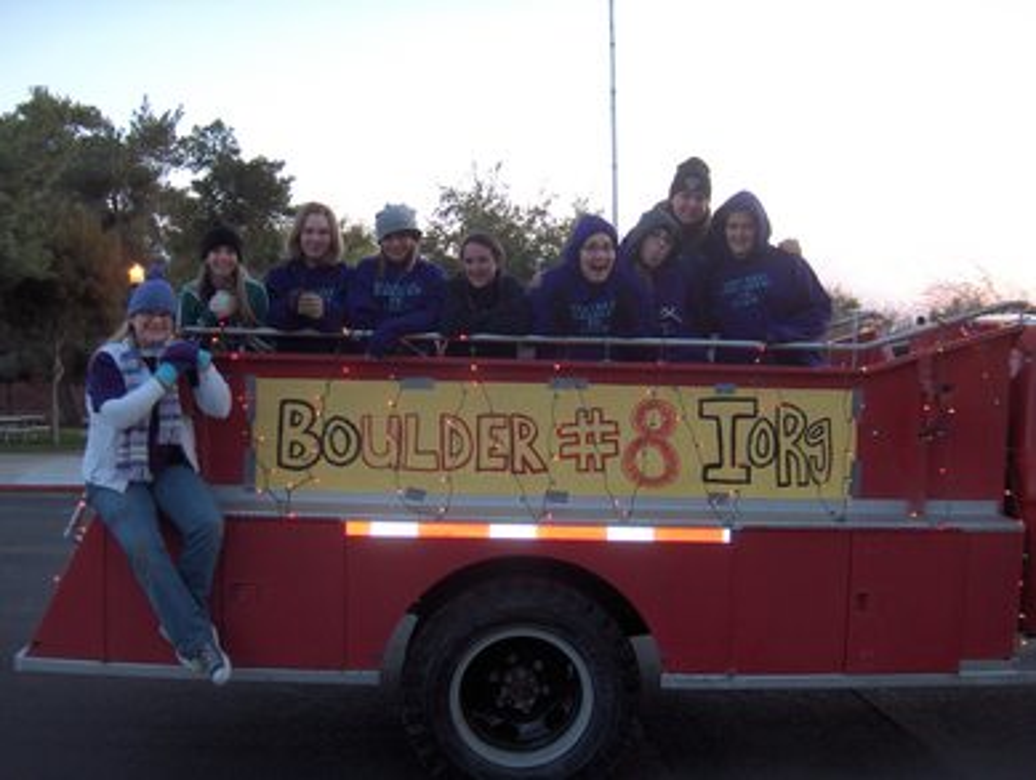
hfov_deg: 47.8
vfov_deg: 36.9
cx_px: 518
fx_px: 1169
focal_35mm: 39
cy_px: 390
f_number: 2.8
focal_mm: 8
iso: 186
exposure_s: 1/60
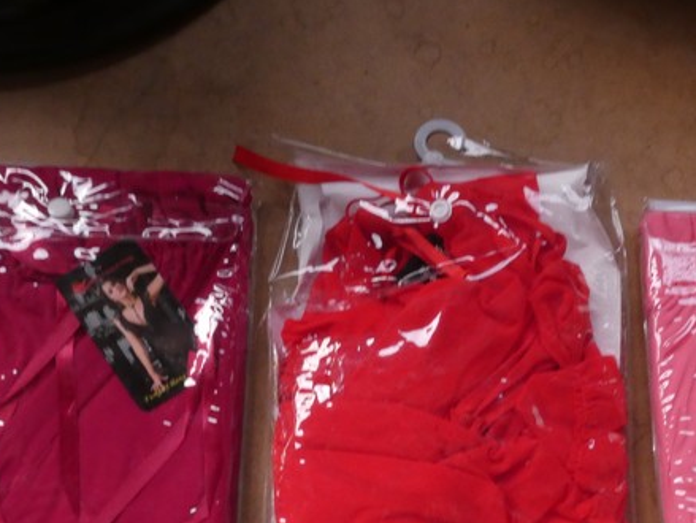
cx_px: 449
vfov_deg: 41.0
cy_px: 425
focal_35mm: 33
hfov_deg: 54.5
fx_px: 664
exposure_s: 1/60
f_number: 8
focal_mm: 3.6
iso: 400
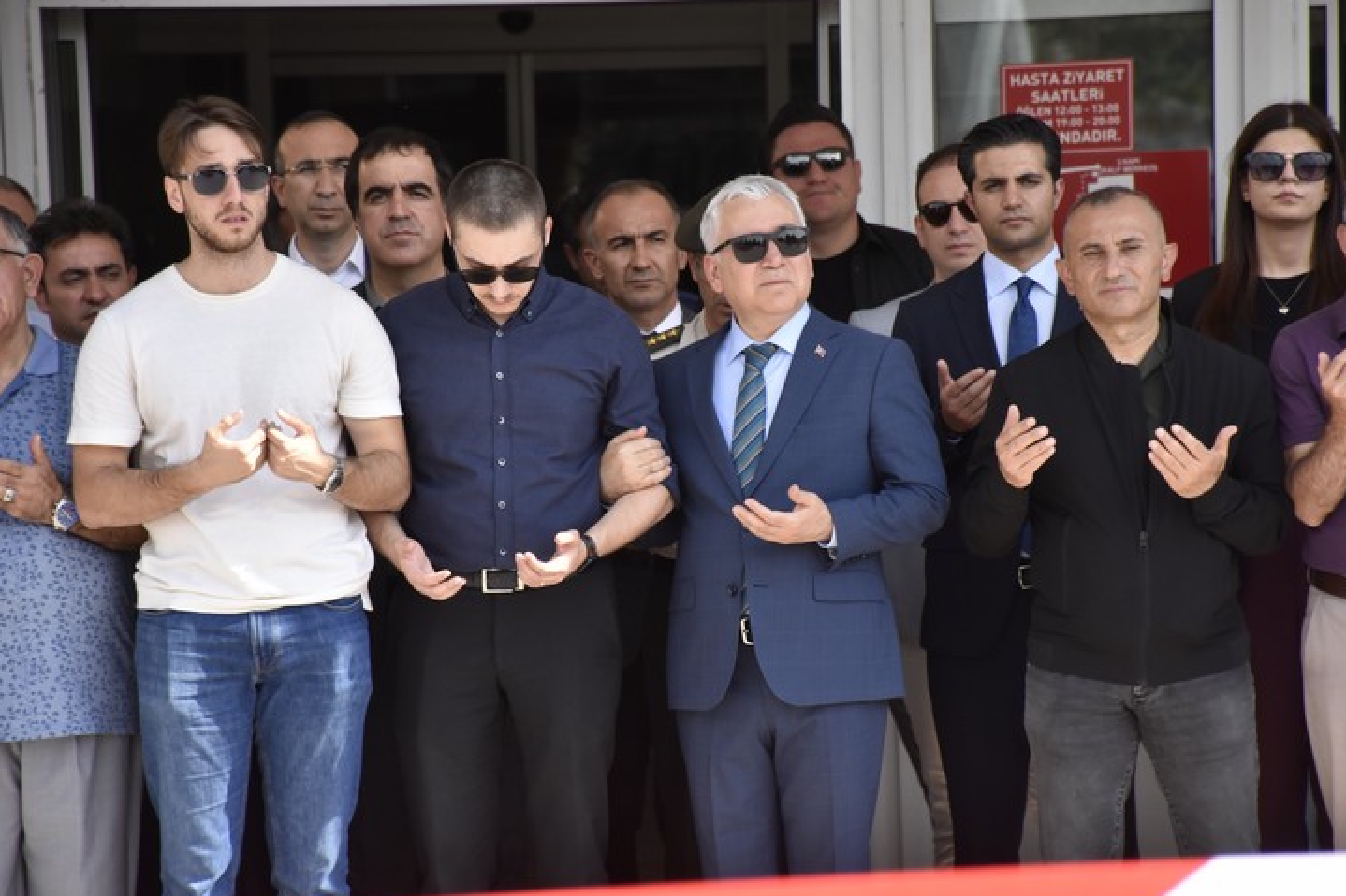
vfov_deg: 6.4
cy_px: 454
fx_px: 8074
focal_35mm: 216
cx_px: 685
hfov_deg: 9.5
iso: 800
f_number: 7.1
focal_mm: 140
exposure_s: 1/800
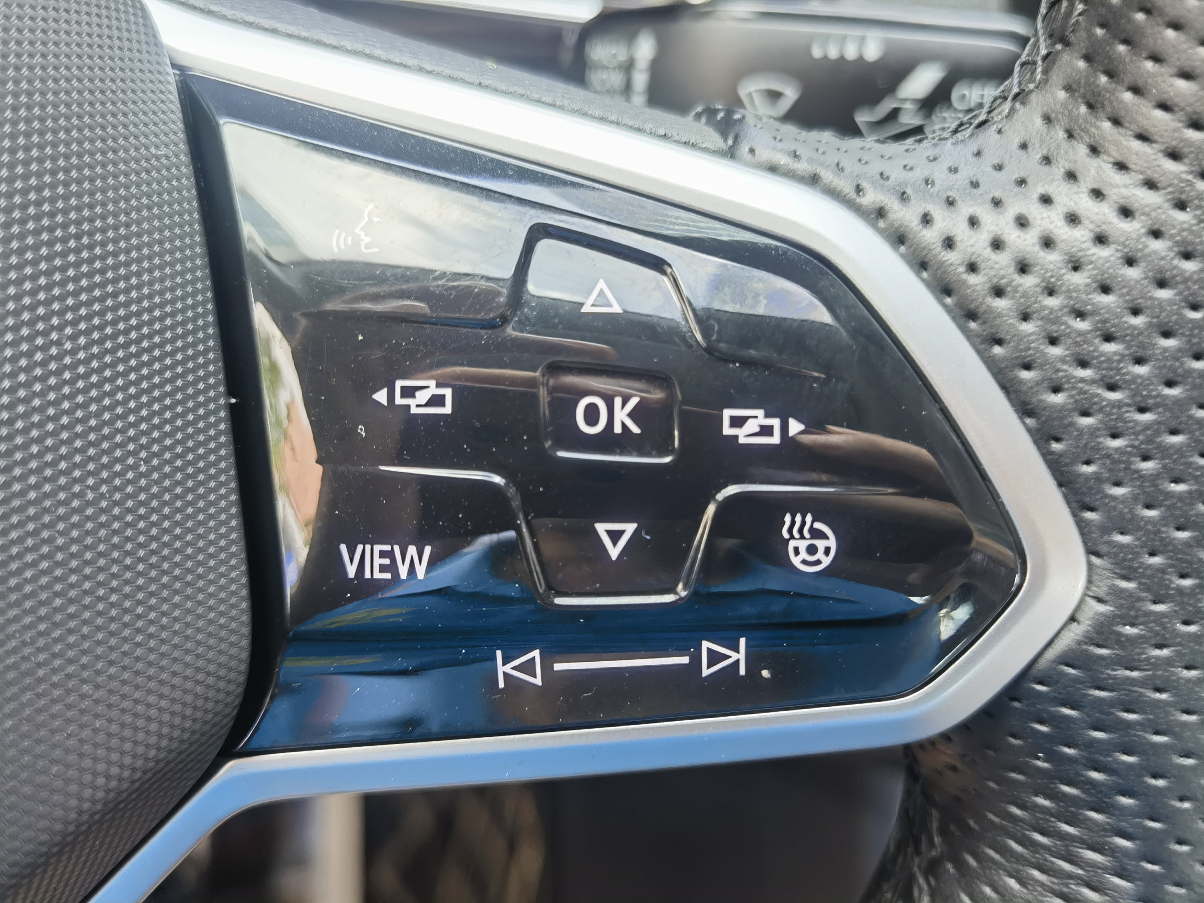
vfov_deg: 40.7
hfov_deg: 52.6
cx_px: 602
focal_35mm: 35
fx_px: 1217
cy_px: 452
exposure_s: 1/49.5
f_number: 1.9
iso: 100
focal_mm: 6.67
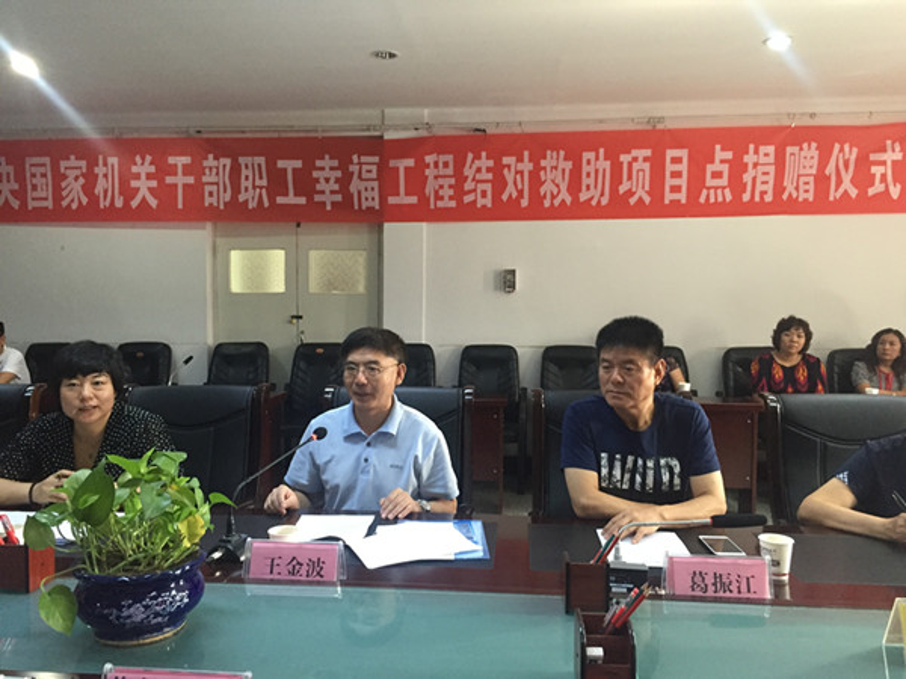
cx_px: 453
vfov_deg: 48.2
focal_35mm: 29
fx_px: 759
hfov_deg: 61.7
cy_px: 340
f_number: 2.2
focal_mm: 4.15
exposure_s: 1/33
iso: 250
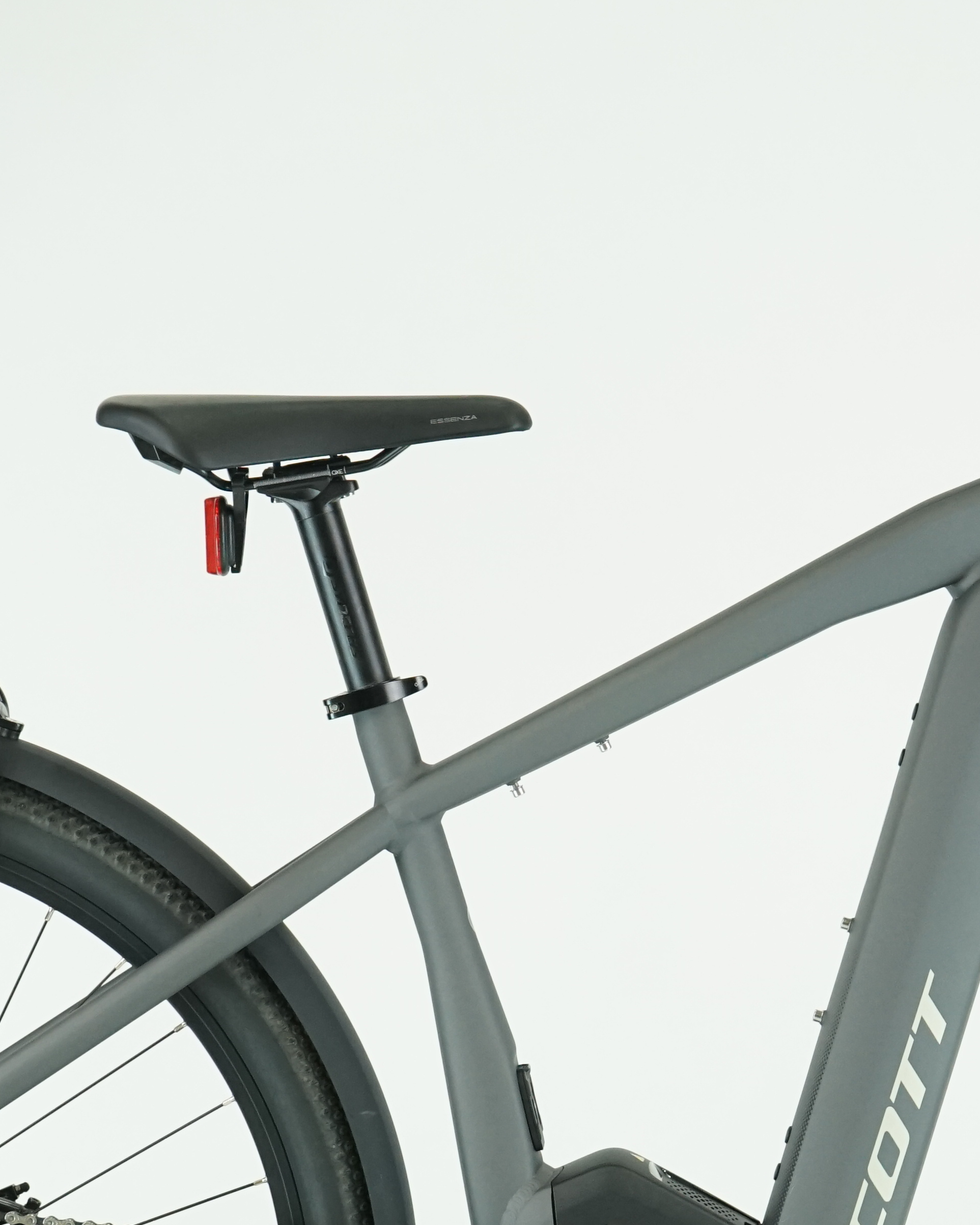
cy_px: 940
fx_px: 4497
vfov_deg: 15.4
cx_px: 769
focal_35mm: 124
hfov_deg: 12.4
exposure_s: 1/200
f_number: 5.6
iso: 1600
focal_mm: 53
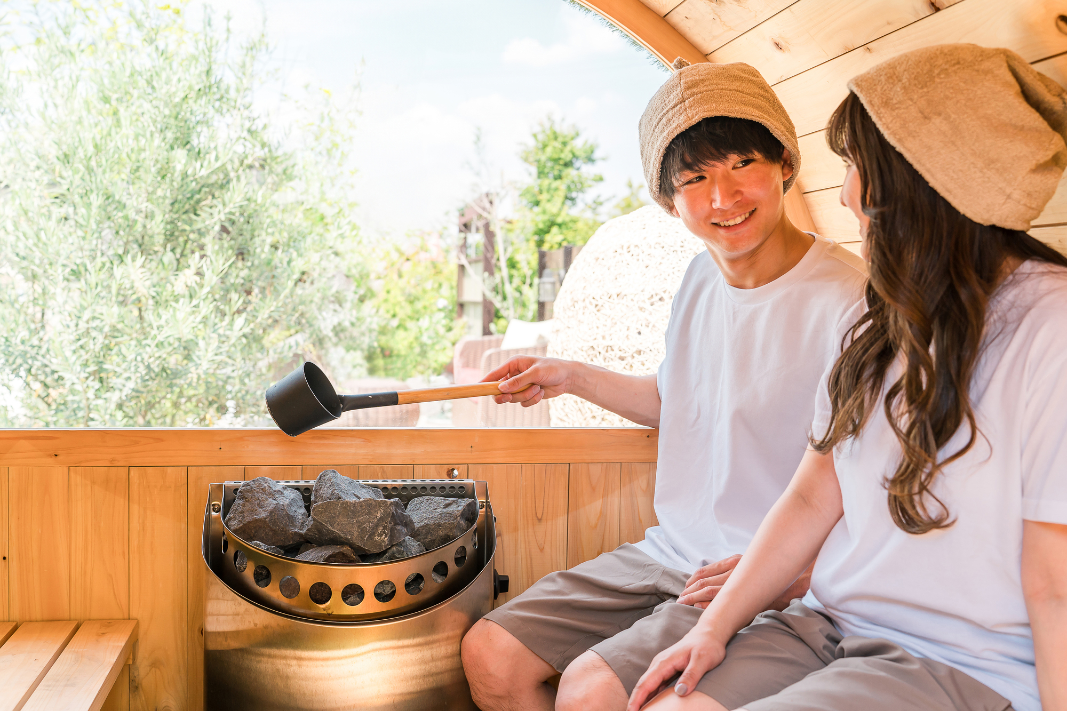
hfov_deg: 50.7
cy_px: 356
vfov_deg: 35.0
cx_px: 534
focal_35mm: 38
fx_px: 1126
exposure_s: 1/250
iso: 100
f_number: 4
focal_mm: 38
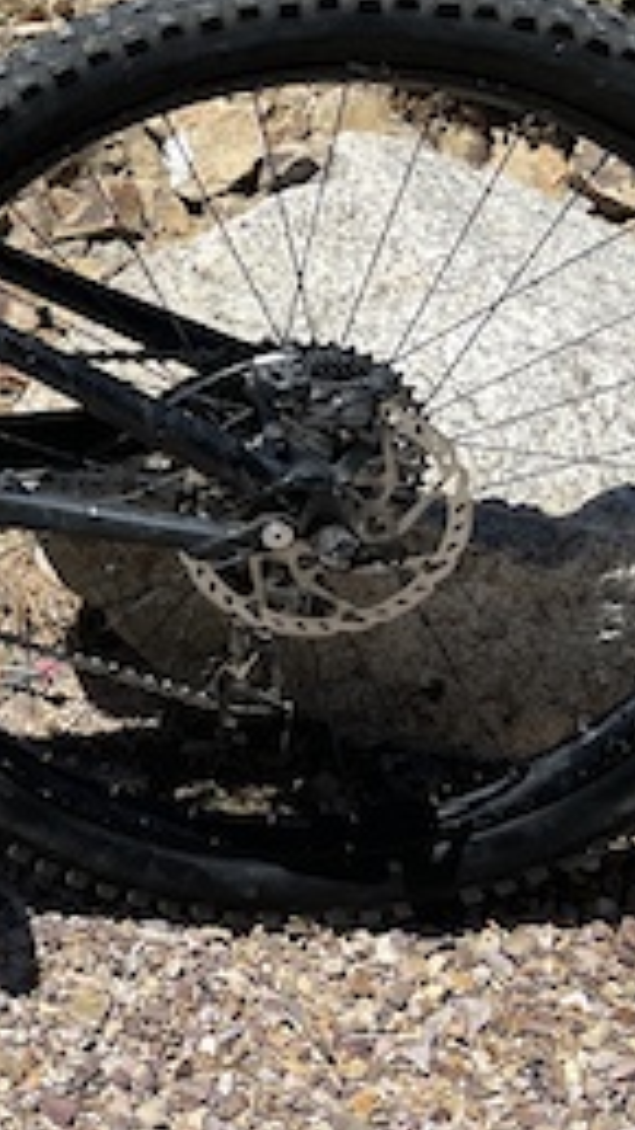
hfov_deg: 12.2
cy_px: 118
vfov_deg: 23.6
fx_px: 2636
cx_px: -635
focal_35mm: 88
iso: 32
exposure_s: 1/4651
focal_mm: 4.2
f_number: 1.6
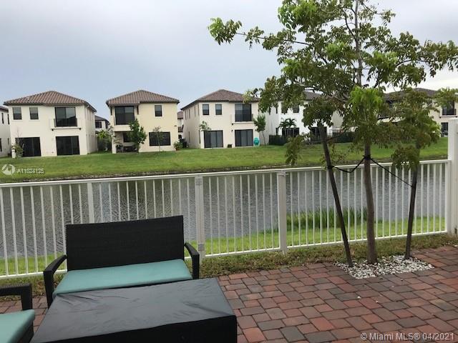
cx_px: 229
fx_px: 370
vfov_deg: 49.7
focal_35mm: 28
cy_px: 172
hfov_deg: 63.4
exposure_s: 1/1053
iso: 20
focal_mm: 3.99
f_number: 1.8
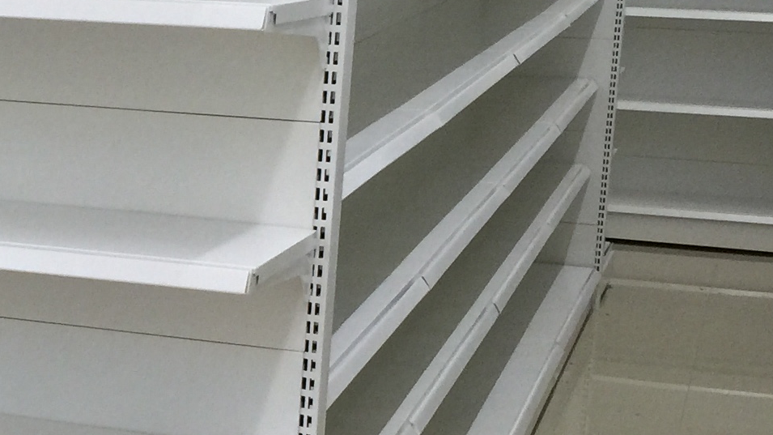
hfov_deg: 18.2
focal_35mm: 108
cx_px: -287
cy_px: 254
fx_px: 2213
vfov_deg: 11.2
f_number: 2.2
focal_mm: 4.15
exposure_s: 1/33
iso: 40
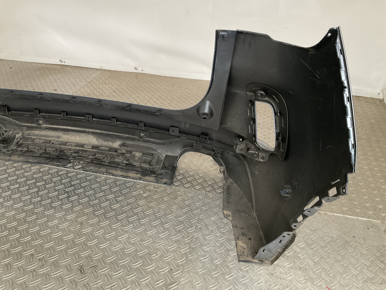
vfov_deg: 48.2
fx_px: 323
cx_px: 193
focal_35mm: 29
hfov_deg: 61.7
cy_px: 145
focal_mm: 3
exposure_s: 1/60
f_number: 1.8
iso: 125
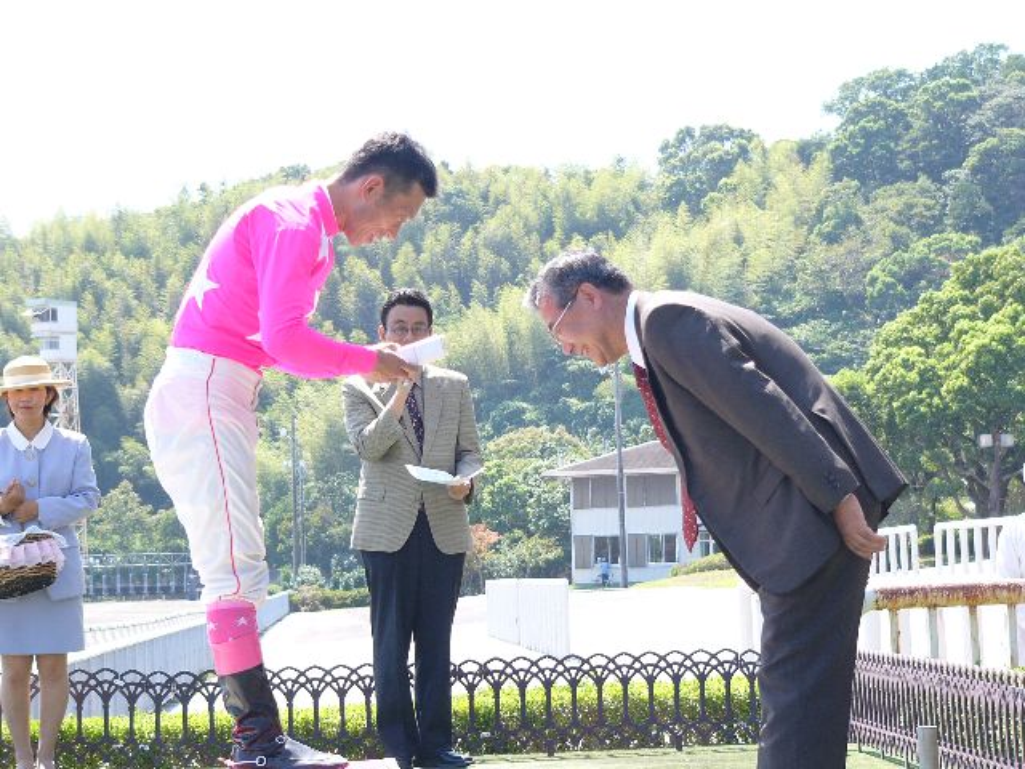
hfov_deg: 17.9
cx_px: 512
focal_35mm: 110
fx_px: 3257
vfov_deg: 13.5
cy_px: 384
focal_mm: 18.3
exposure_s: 1/200
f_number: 5.6
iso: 50
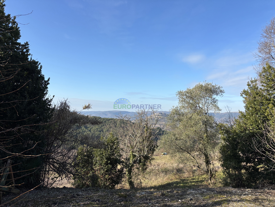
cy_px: 104
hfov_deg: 67.3
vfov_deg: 53.1
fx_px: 207
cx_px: 138
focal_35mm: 26
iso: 50
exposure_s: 1/2571
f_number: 1.6
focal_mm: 5.96
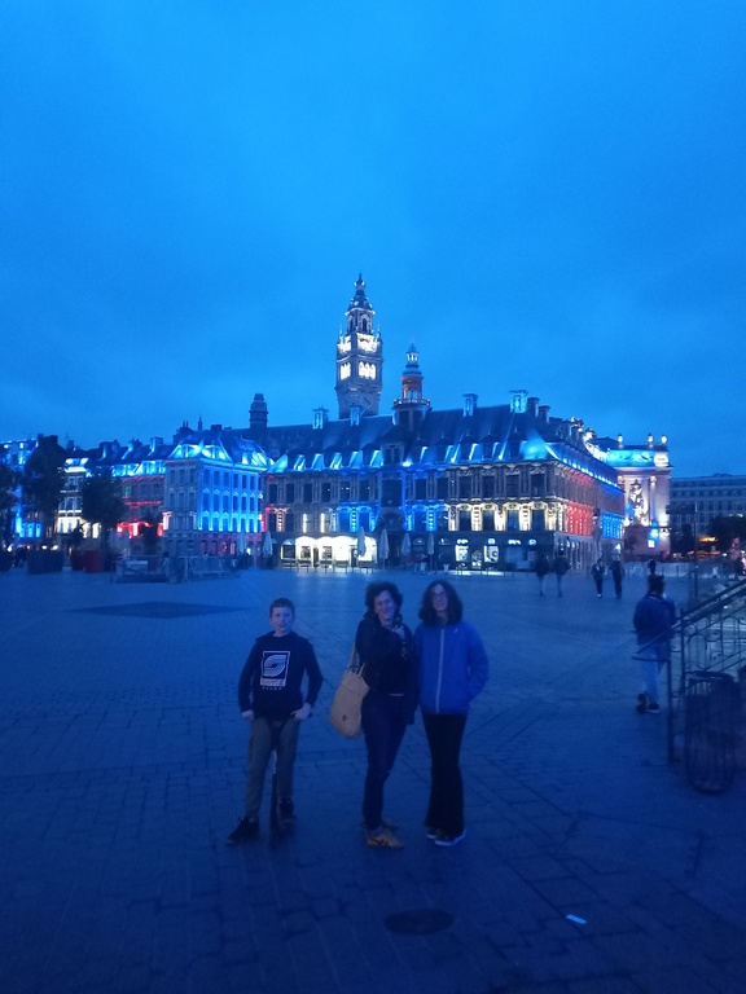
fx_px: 718
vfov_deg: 69.4
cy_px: 497
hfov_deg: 54.9
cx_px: 373
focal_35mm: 25
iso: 2000
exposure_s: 1/14.3
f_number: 2
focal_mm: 4.6
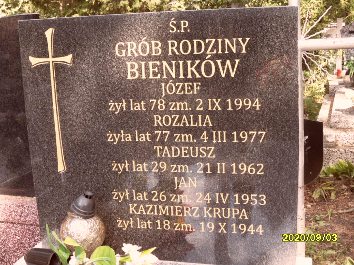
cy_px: 132
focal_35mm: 50
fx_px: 511
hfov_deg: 38.2
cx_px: 177
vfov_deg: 29.1
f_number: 3.8
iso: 100
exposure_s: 1/90
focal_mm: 8.2
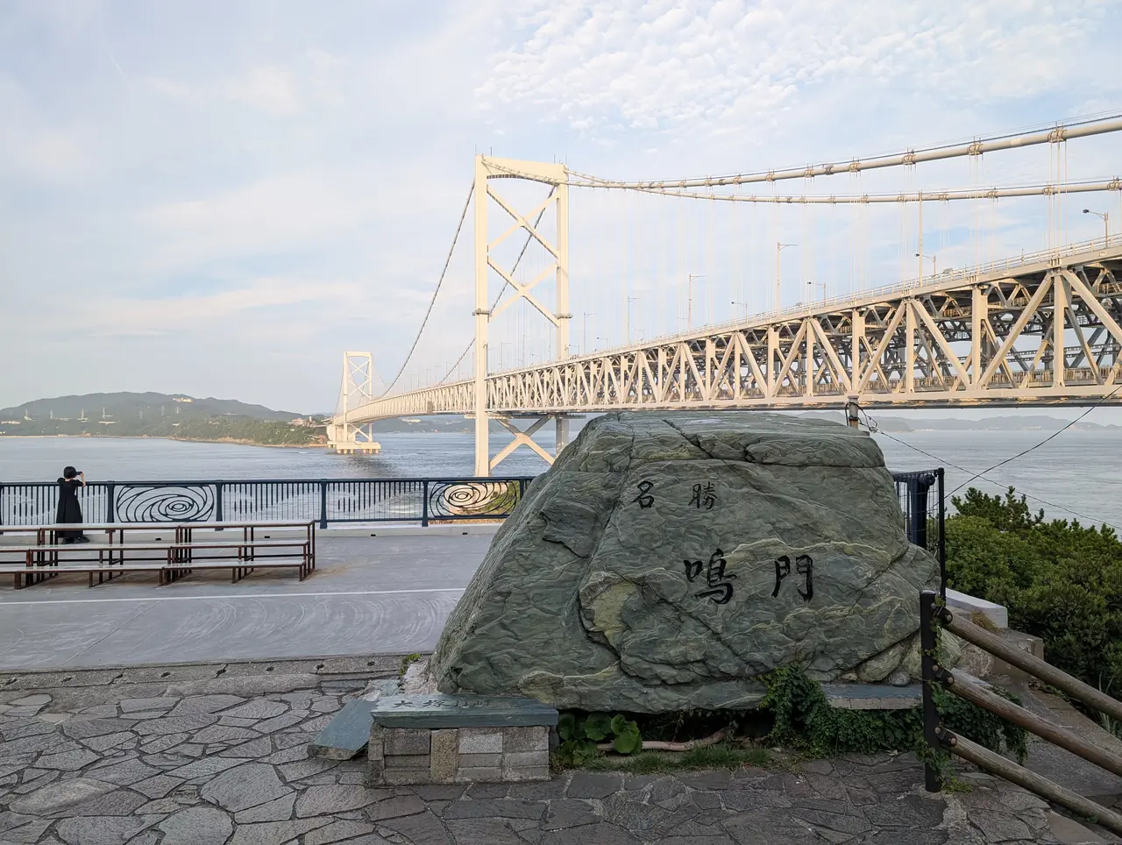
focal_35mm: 24
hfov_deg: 71.5
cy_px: 422
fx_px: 779
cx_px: 561
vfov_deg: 56.9
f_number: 1.68
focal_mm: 6.9
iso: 20
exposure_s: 1/352
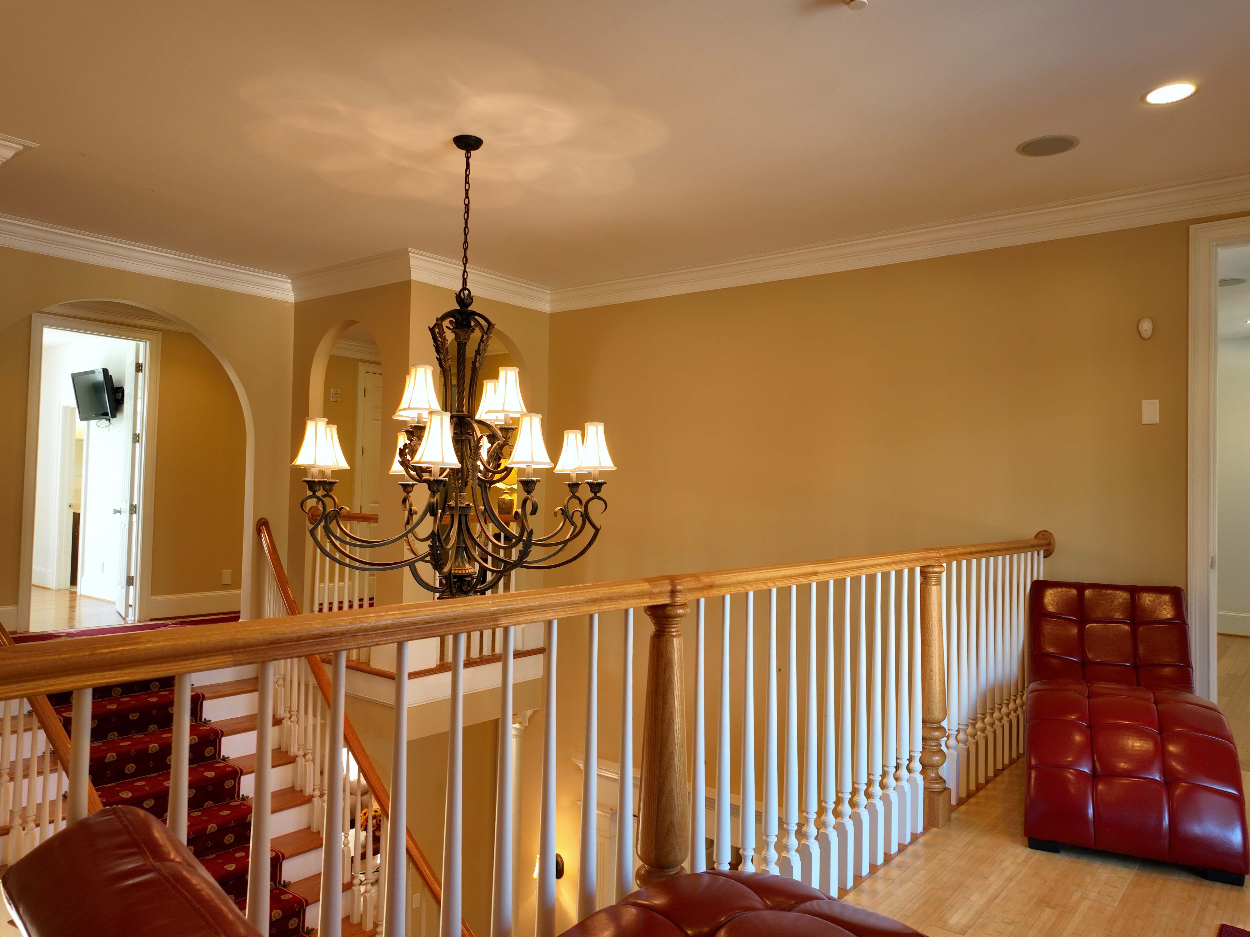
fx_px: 866
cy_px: 468
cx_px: 625
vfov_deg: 56.8
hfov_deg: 71.6
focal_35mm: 24
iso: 100
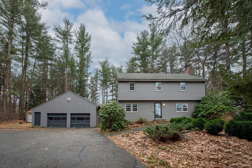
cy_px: 84
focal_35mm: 14
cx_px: 126
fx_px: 98
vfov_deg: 81.3
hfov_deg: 104.2
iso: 100
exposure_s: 1/13
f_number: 10
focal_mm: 14
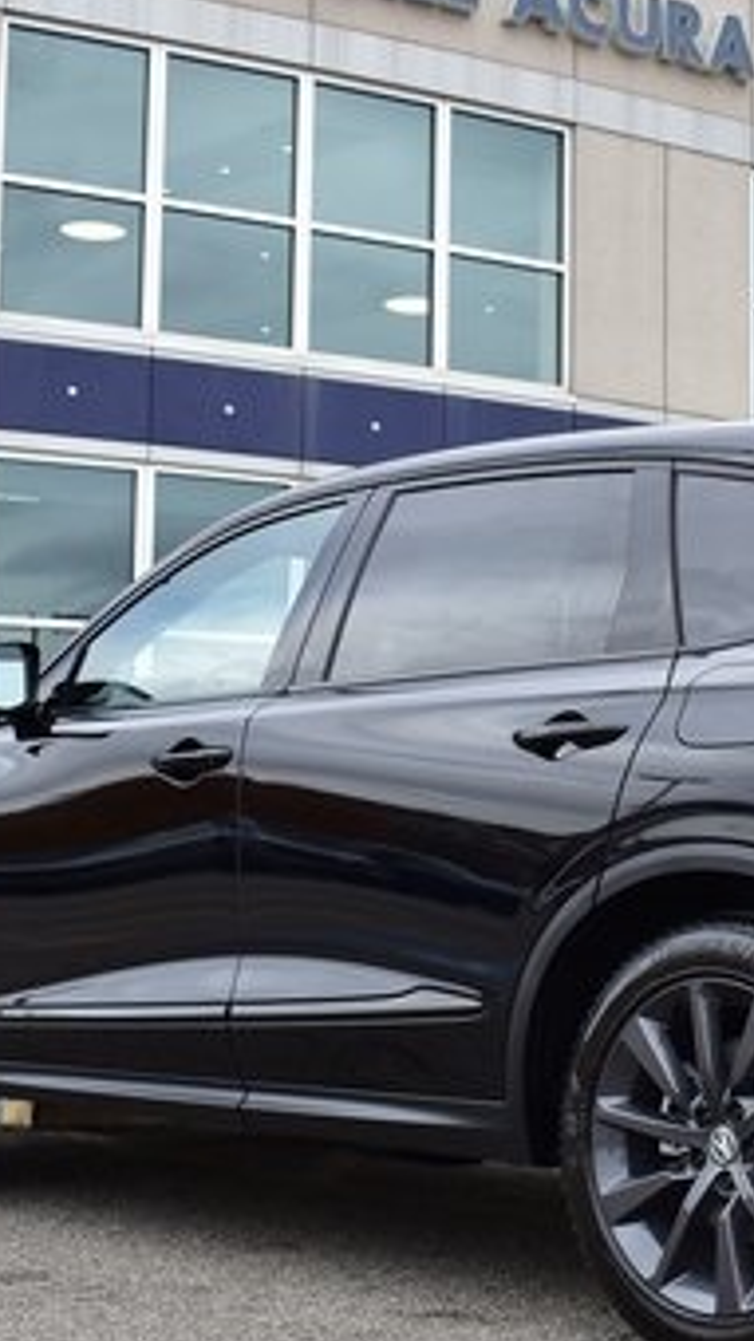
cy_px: 623
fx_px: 2526
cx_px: 766
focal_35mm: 71
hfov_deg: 16.6
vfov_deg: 29.7
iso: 100
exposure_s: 1/125
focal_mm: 24
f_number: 5.6
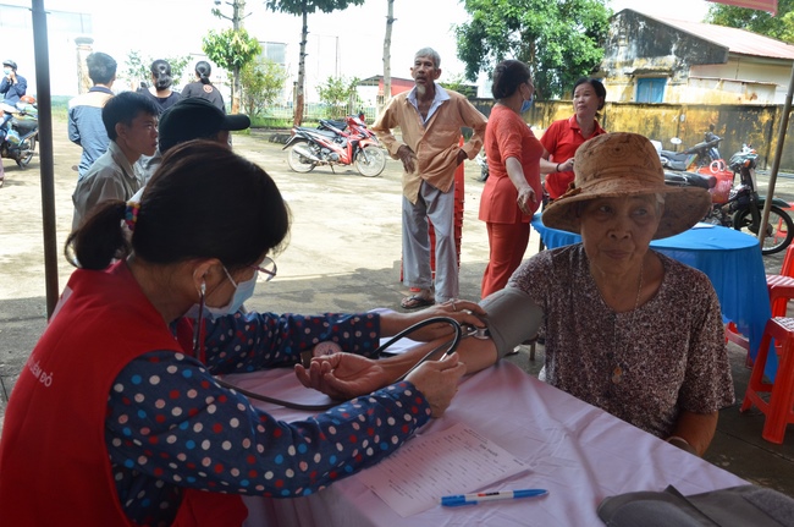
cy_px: 264
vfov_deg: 41.6
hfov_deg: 59.6
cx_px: 397
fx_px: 694
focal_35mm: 32
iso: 1000
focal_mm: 21
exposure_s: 1/320
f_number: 9
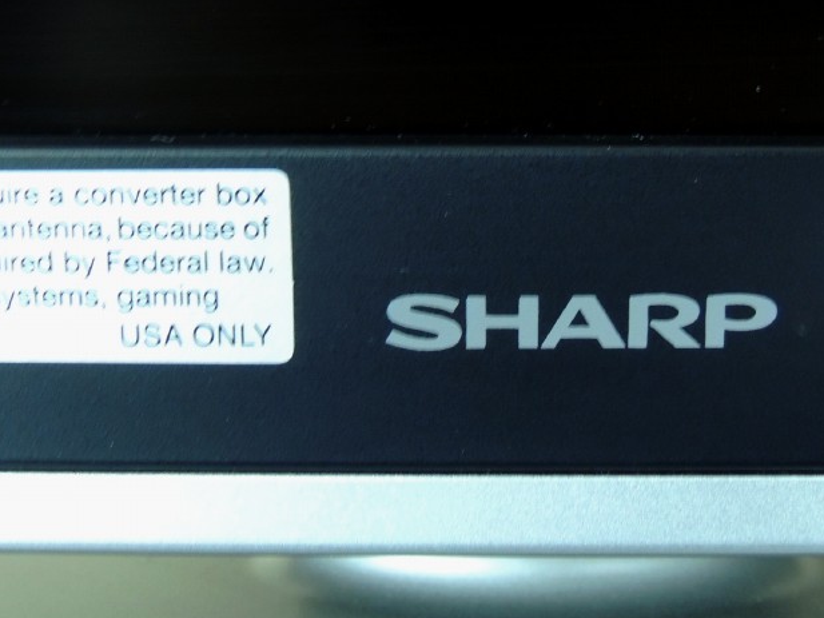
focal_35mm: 81
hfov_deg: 24.1
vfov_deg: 18.2
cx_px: 453
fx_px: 1929
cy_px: 254
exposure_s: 1/13
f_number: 3.6
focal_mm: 8.9
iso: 560
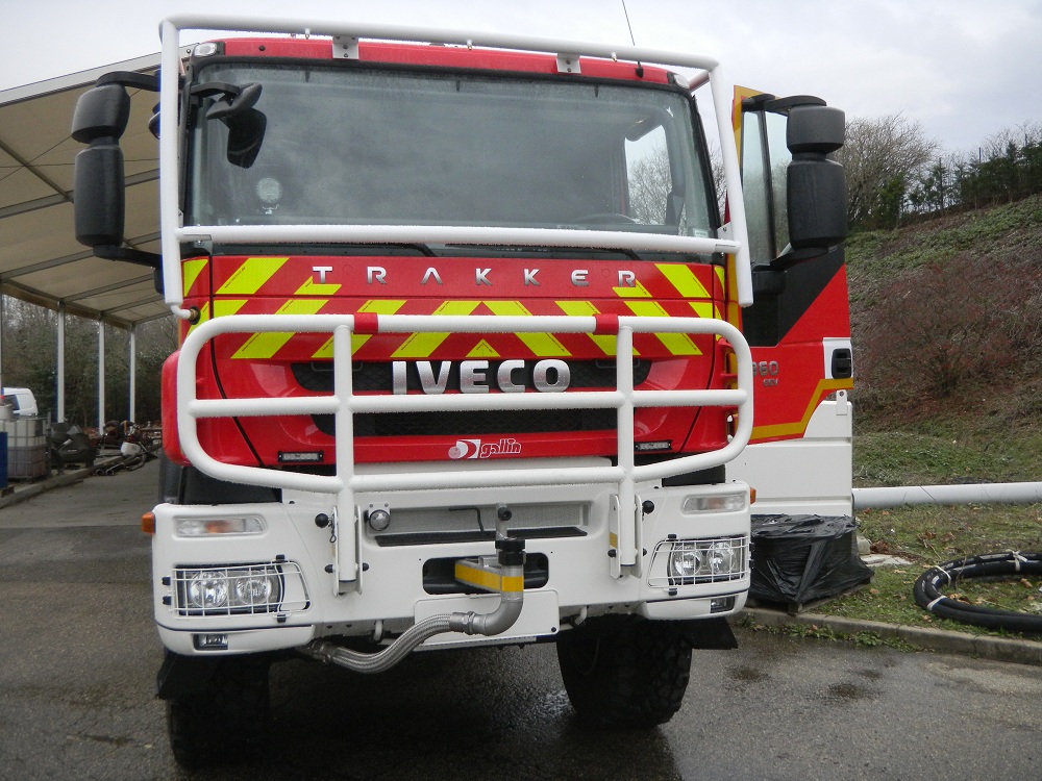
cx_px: 521
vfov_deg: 42.9
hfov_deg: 55.4
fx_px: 993
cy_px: 390
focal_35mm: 33
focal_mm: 6
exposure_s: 1/250
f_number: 3.9
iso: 214
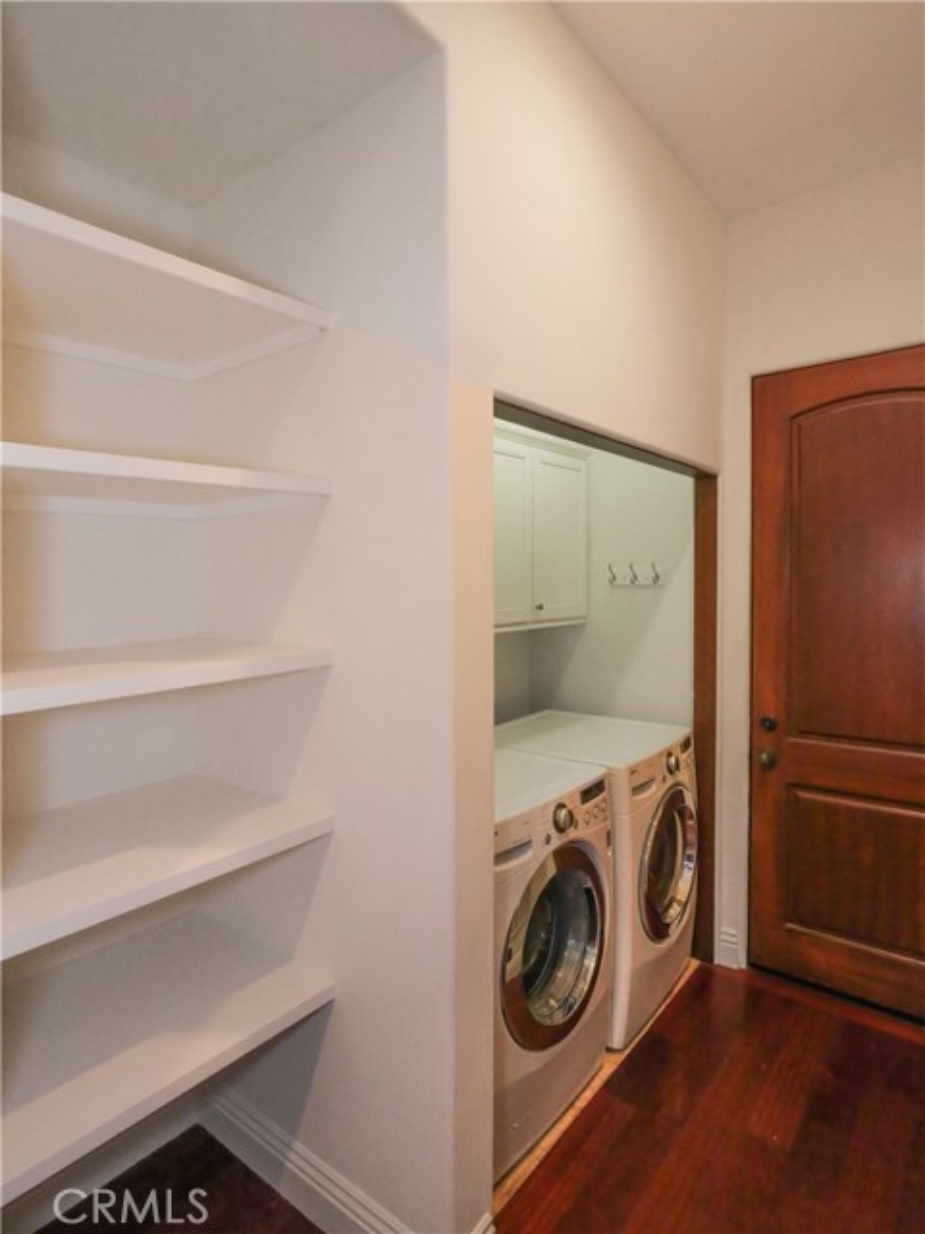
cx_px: 462
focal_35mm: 18
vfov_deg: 87.8
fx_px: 641
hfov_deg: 71.6
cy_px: 617
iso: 3200
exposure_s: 1/80
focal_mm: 9
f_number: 7.1
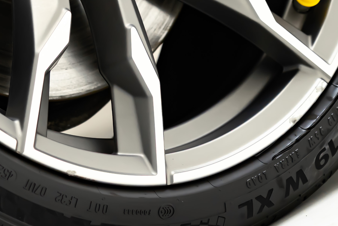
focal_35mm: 309
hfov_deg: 6.7
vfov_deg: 4.4
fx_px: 2901
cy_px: -143
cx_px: 41
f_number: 4
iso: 500
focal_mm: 93
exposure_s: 1/200
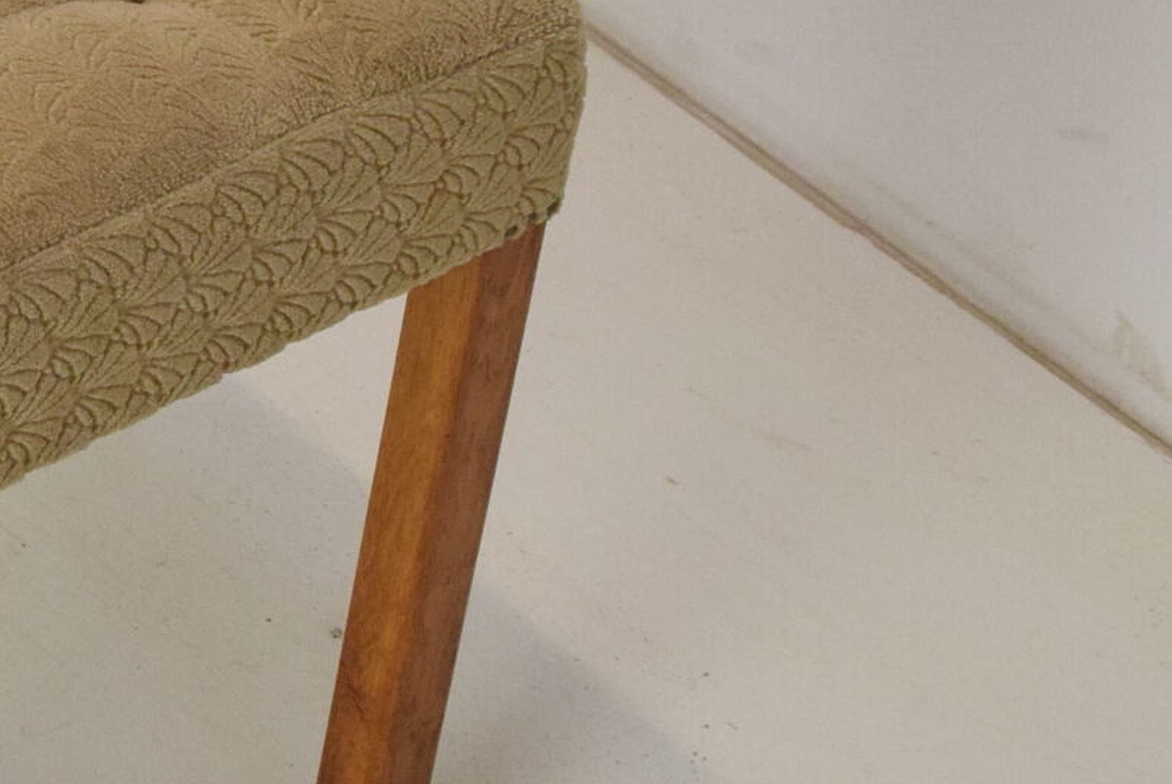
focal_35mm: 148
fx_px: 4823
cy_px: 16
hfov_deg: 13.2
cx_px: -491
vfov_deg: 9.2
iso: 1600
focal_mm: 26
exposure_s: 1/250
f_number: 8
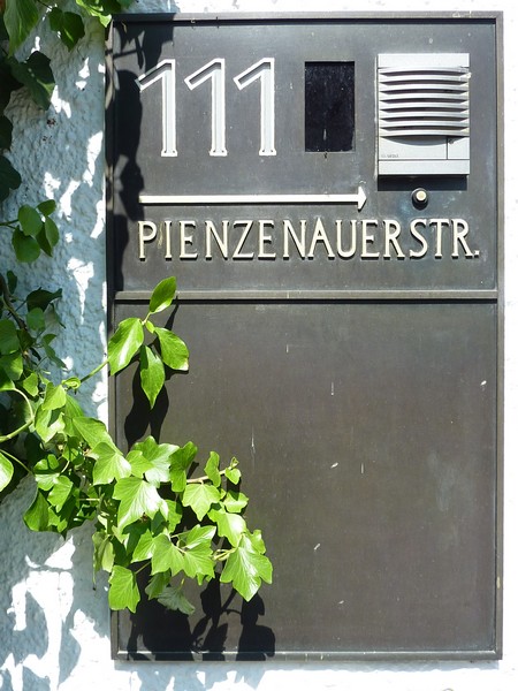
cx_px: 259
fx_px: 718
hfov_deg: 39.7
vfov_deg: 51.4
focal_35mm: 36
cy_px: 346
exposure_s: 1/320
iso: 80
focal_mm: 4.1
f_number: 4
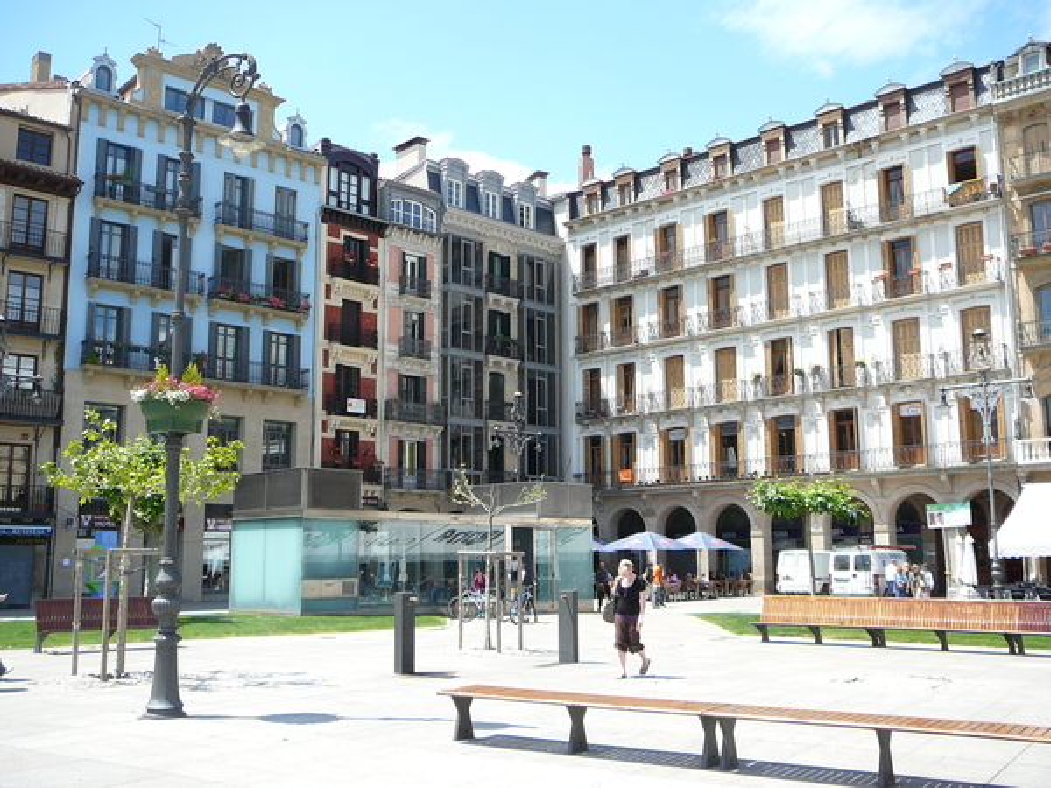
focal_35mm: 35
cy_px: 394
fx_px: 1063
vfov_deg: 40.7
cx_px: 526
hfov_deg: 52.6
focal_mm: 5.2
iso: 80
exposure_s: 1/800
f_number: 2.8
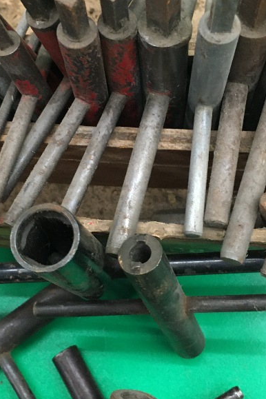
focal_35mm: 50
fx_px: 554
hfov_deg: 27.0
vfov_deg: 39.6
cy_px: 187
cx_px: 141
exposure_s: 1/24
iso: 200
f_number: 2.2
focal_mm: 4.15
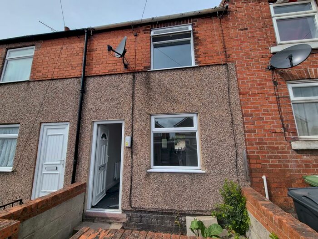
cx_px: 159
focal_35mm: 13
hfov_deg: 106.2
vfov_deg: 89.9
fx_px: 119
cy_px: 120
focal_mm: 2.2
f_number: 2.2
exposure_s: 1/1692
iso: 50
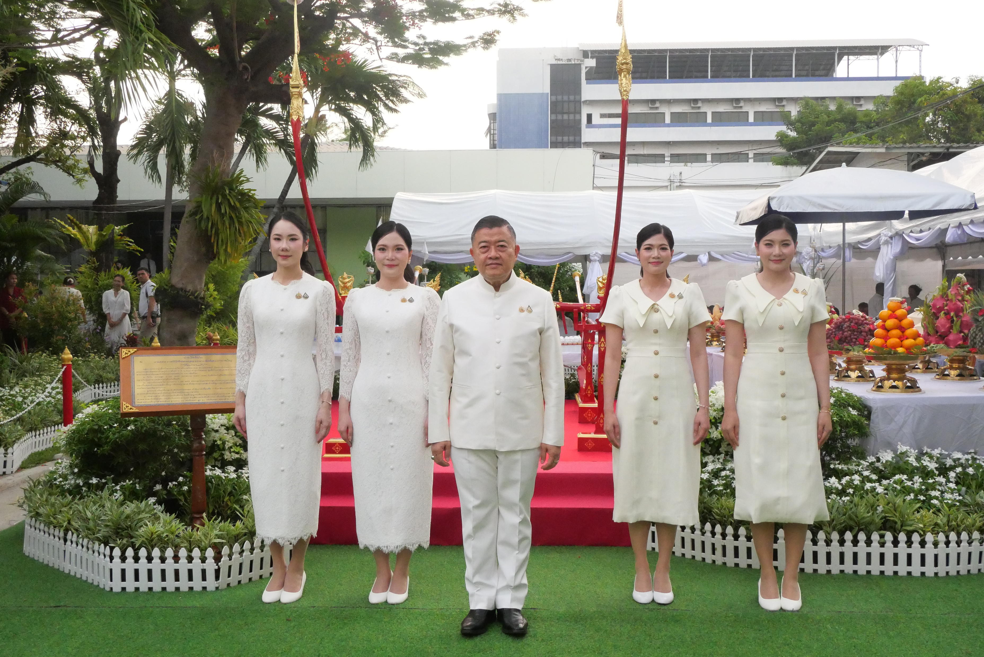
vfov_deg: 37.9
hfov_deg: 54.4
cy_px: 328
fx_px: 957
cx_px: 492
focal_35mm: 35
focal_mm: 17
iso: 4000
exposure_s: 1/4000
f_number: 7.1
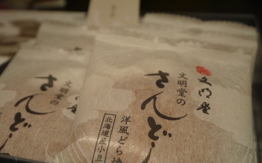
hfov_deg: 48.2
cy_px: 95
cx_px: 133
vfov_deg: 31.2
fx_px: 293
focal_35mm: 41
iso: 250
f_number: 4.3
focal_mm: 19
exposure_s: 1/60
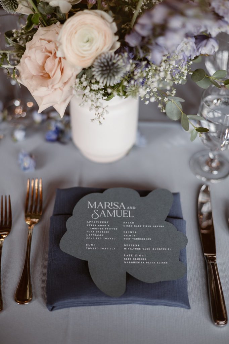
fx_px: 477
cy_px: 172
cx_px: 114
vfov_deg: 39.6
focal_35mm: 50
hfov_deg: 27.0
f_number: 1.8
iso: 800
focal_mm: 50
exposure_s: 1/250
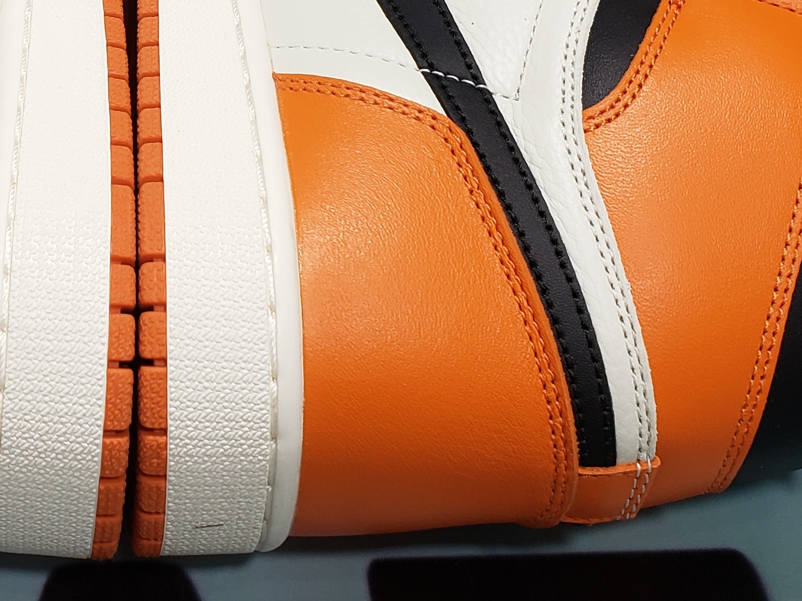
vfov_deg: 20.1
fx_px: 1645
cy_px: 0
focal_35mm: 71
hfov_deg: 26.5
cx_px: 84
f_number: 2.4
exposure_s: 1/50
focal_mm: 4.3
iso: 64
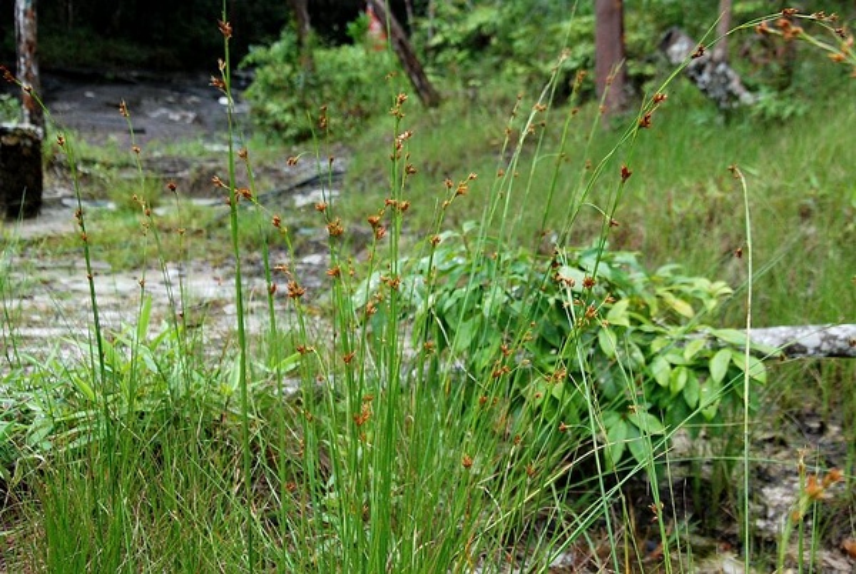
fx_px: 1250
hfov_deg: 37.8
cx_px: 428
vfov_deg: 25.8
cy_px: 287
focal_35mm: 52
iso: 800
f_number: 8
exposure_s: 1/250
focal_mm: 35
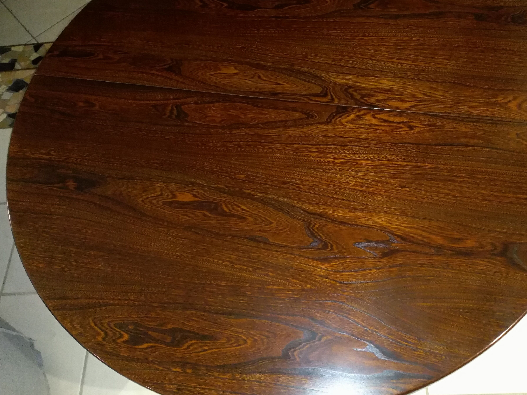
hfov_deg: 59.9
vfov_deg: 46.7
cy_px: 172
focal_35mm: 30
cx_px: 289
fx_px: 457
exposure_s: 1/15
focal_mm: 3.54
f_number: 2
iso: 1118
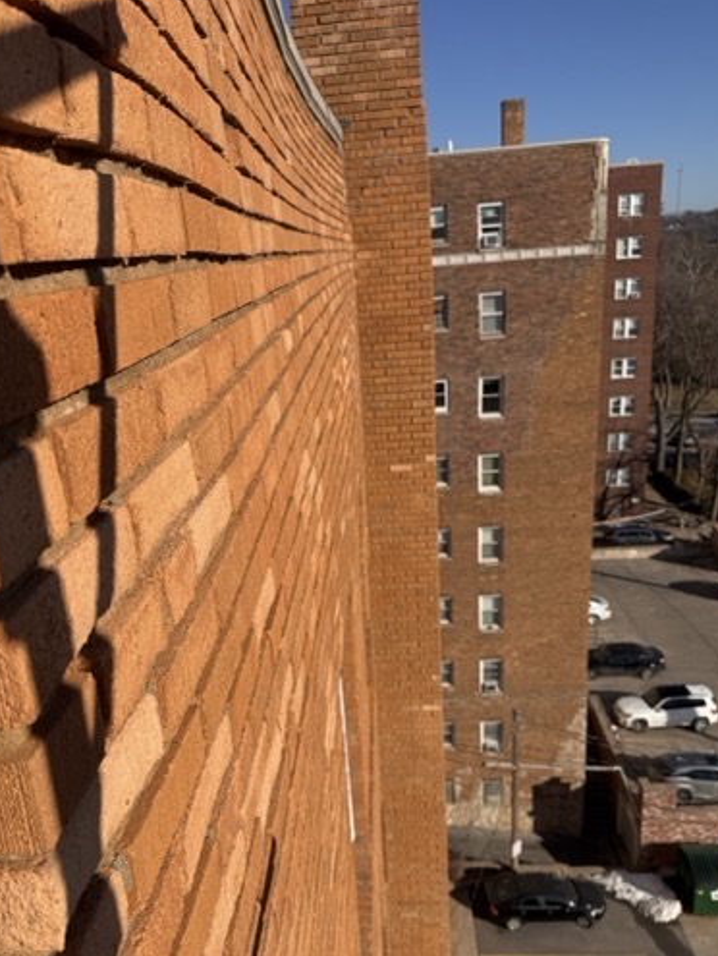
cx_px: 313
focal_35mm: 31
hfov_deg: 45.4
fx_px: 856
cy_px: 558
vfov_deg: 58.0
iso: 80
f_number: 1.78
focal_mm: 6.76
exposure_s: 1/7937
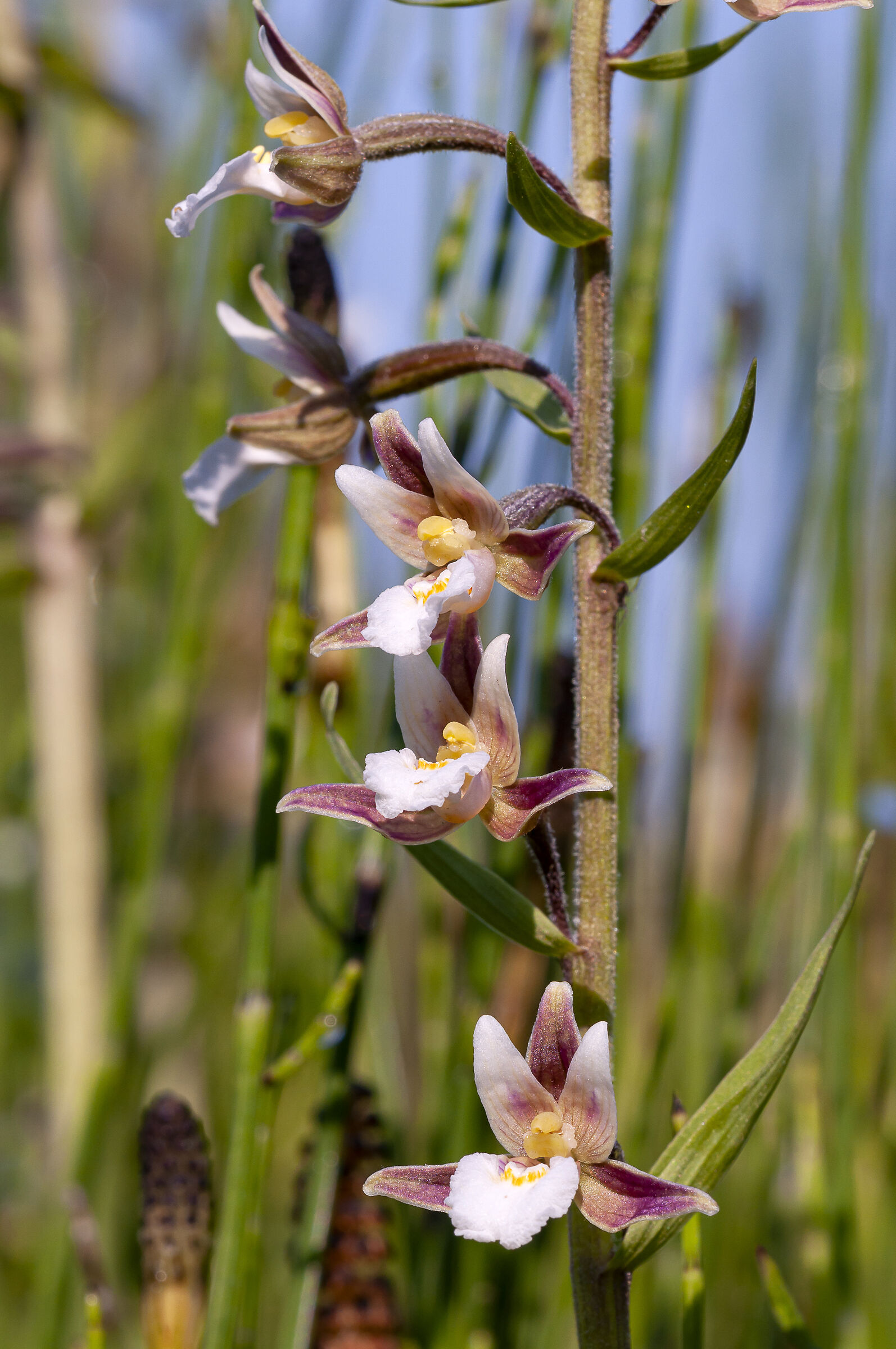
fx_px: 8421
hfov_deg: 6.1
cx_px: 448
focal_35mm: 225
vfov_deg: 9.2
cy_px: 674
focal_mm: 150
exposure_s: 1/200
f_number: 16
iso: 320
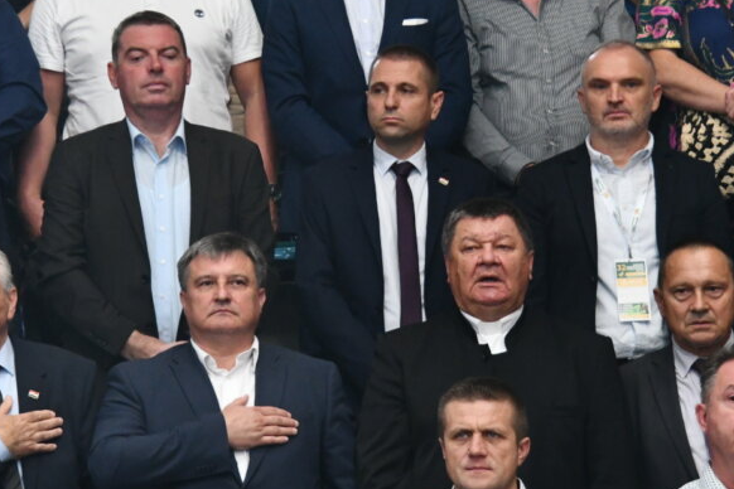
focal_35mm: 322
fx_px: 6565
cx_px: 312
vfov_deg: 4.3
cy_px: 141
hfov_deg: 6.4
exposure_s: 1/320
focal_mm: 122
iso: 3200
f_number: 9
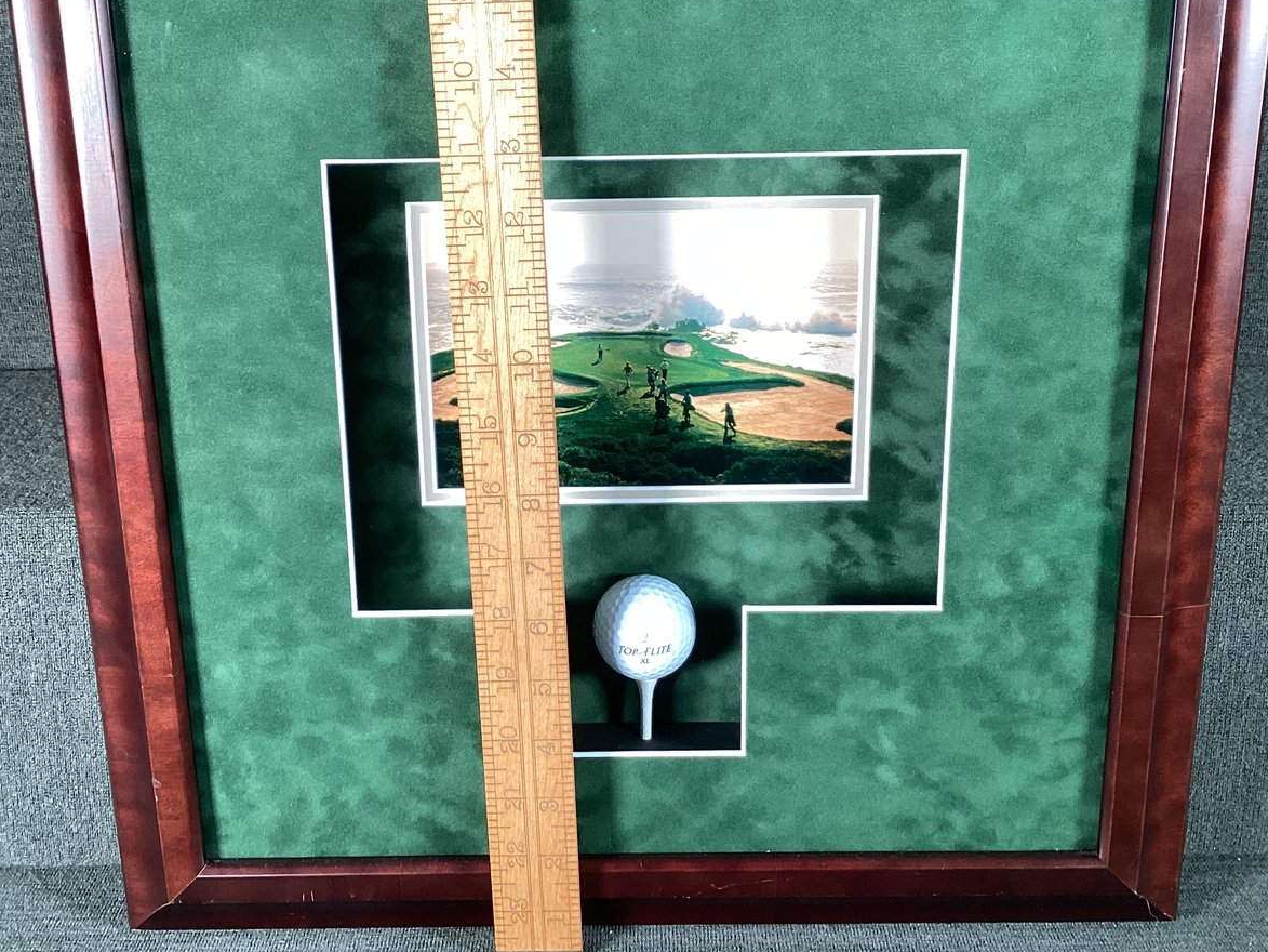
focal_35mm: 40
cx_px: 608
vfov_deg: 35.8
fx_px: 1465
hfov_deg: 46.8
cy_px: 359
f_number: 2.4
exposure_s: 1/50
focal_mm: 3.3
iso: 80
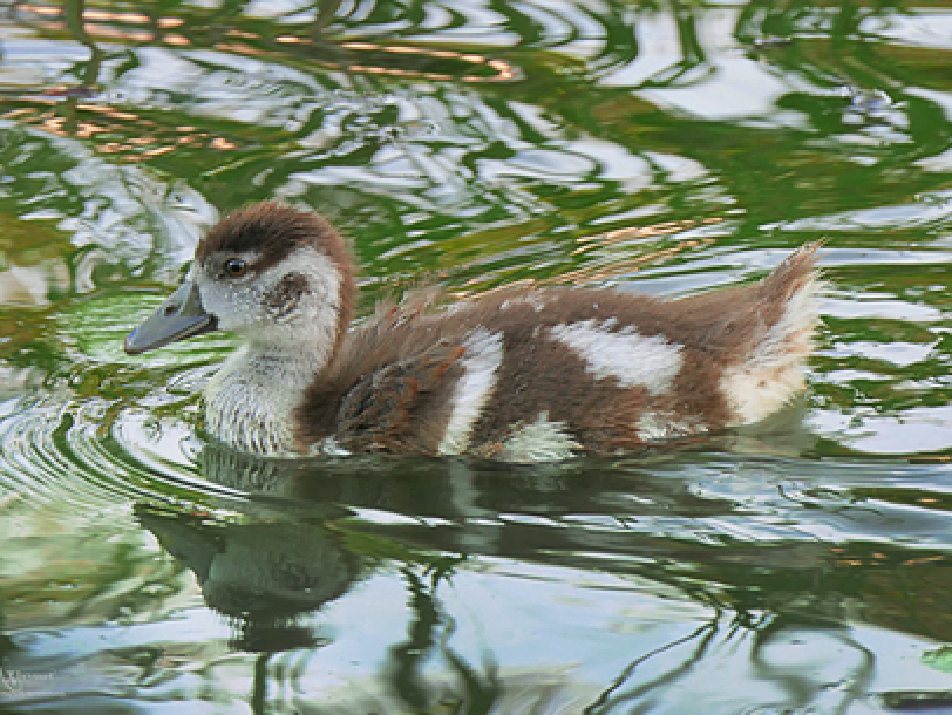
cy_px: 358
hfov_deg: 4.7
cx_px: 488
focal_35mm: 426
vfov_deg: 3.5
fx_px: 11723
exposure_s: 1/125
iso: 400
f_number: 4.5
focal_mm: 143.8
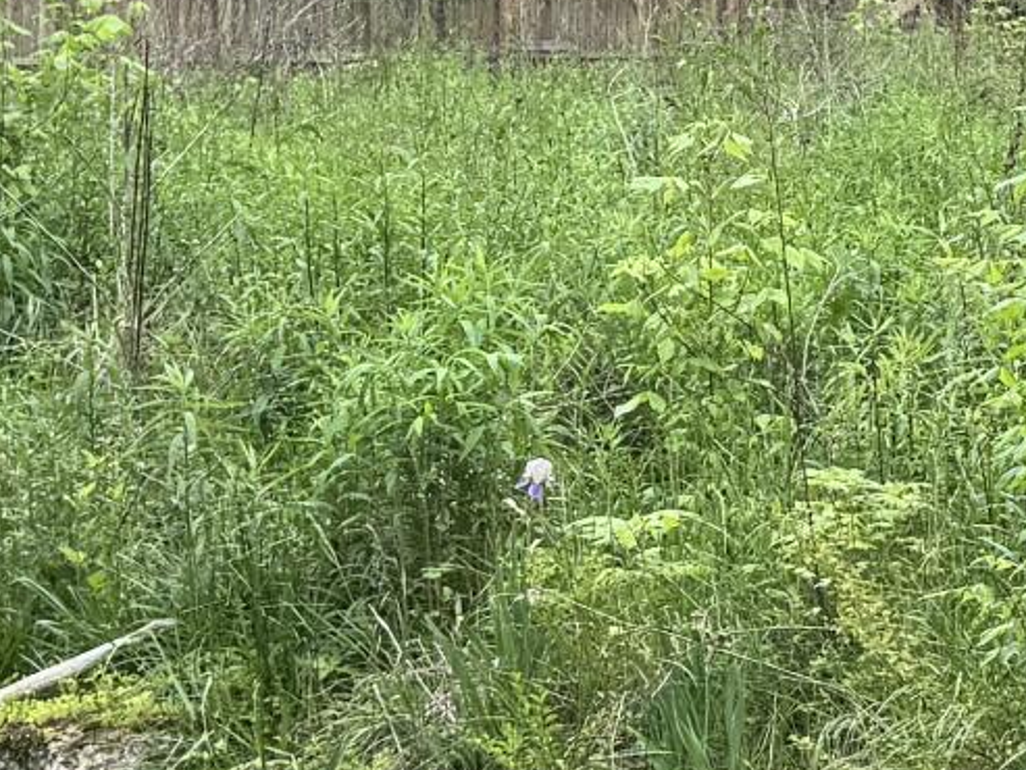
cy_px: 46
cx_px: 1573
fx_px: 4328
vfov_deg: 10.1
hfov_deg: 12.8
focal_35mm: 146
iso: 80
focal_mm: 6.76
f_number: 1.78
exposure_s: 1/782
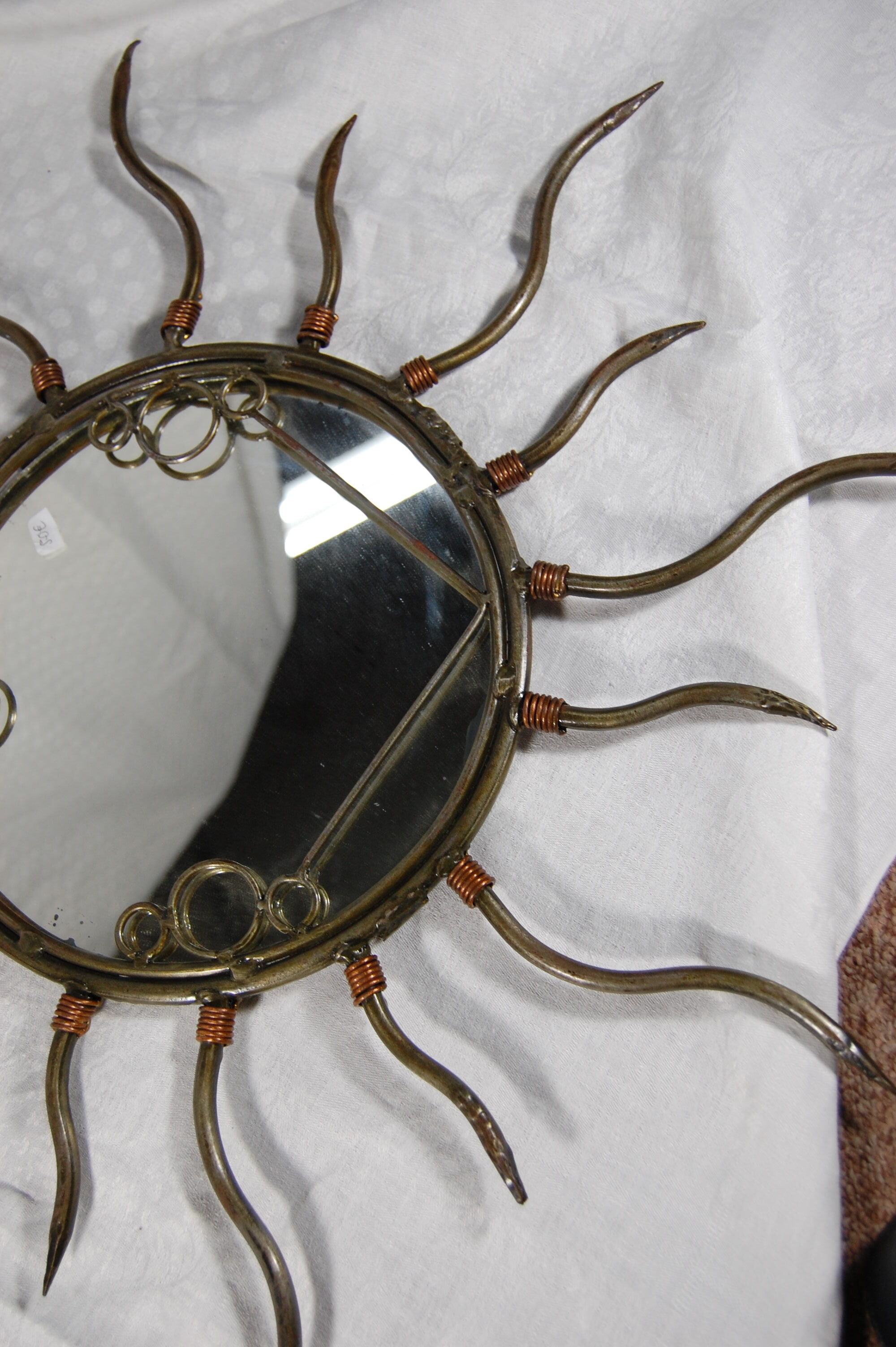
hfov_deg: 34.1
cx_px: 448
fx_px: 1459
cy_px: 674
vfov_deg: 49.6
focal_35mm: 39
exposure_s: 1/80
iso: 400
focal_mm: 26
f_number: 4.5
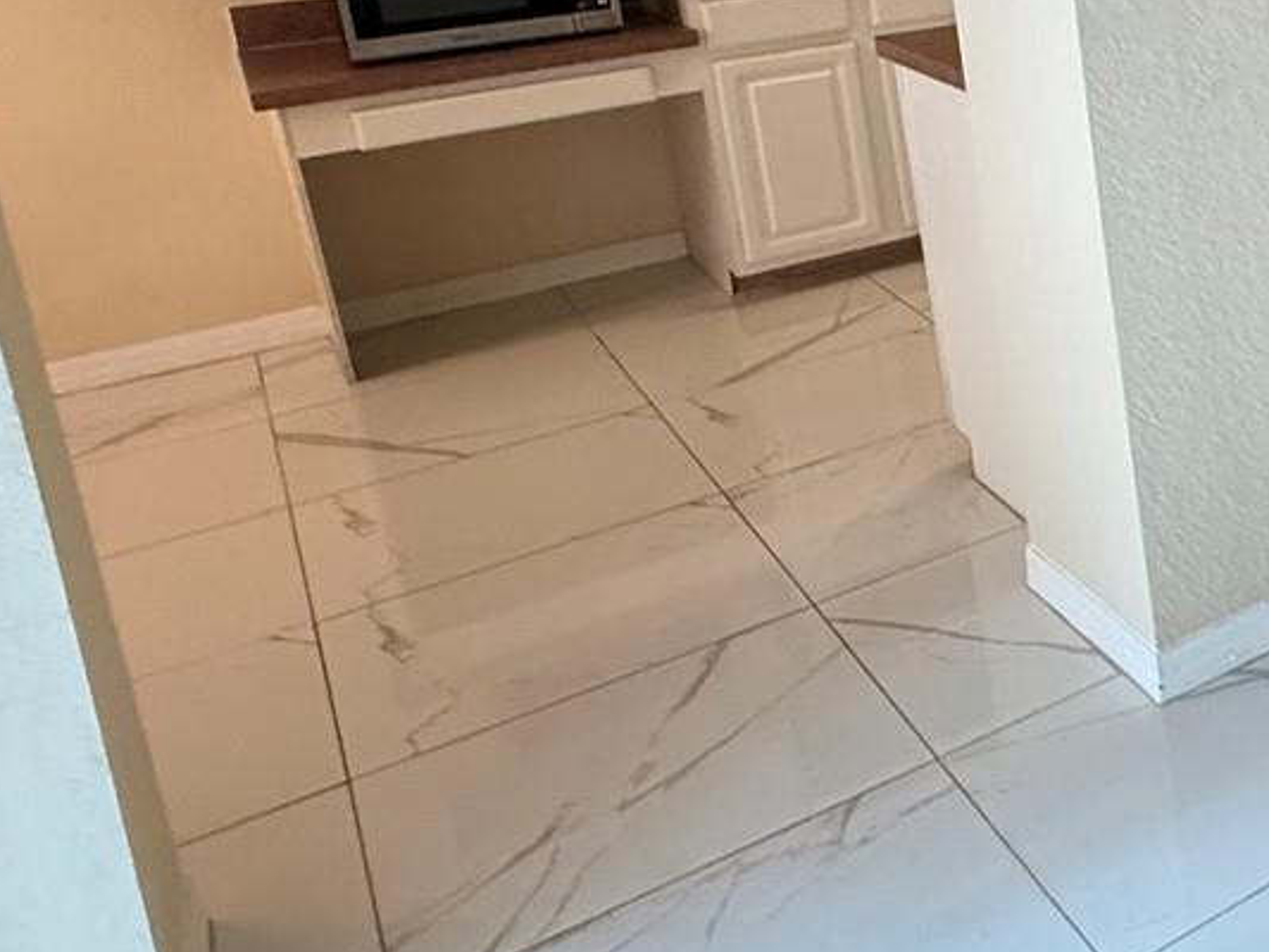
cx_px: 1771
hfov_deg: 30.9
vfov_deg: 32.2
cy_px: 48
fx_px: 1540
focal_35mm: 42
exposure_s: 1/60
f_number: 2.2
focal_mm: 2.22
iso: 400
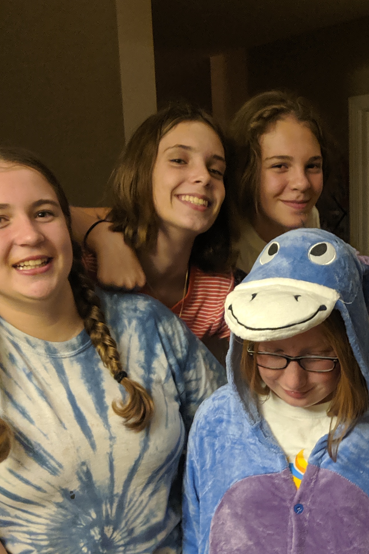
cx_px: 322
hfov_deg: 22.9
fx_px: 892
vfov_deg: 32.5
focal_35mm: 58
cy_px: 514
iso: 603
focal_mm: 4.44
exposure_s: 1/40.1
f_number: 1.8
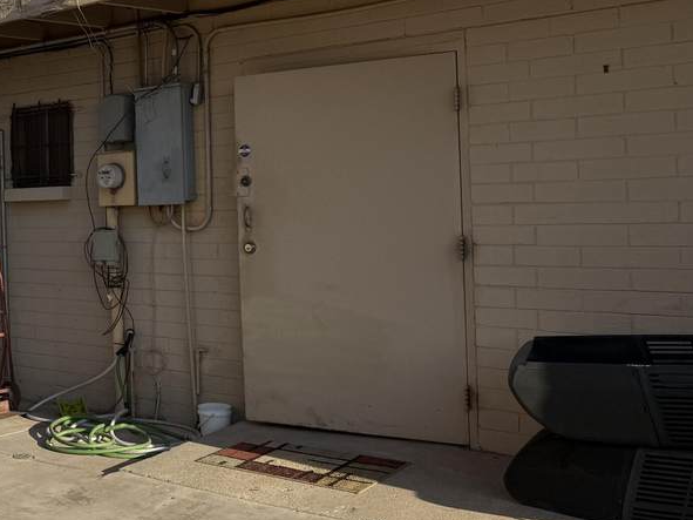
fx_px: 1041
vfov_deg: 27.9
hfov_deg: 33.2
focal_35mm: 52
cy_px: 188
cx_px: -26
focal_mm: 6.76
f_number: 1.78
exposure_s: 1/6711
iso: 80
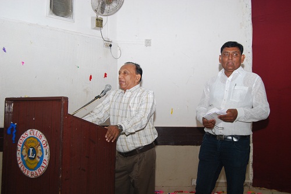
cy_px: 97
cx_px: 146
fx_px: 315
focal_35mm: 39
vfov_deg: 34.3
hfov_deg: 49.5
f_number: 6.3
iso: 400
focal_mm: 26
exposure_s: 1/100
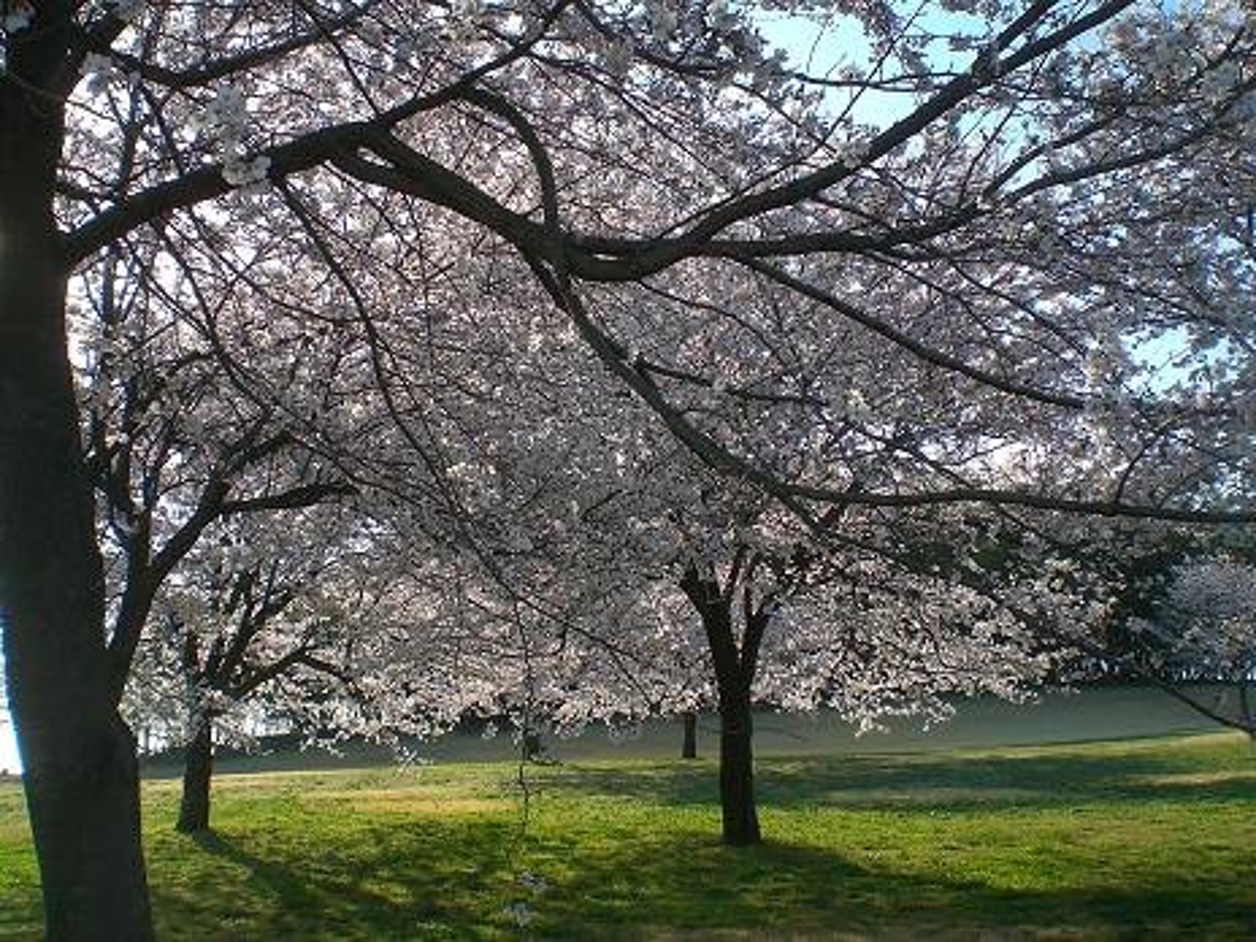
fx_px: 1379
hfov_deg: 49.0
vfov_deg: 37.7
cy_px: 471
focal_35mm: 38
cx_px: 628
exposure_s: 1/250
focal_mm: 6.3
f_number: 4.4
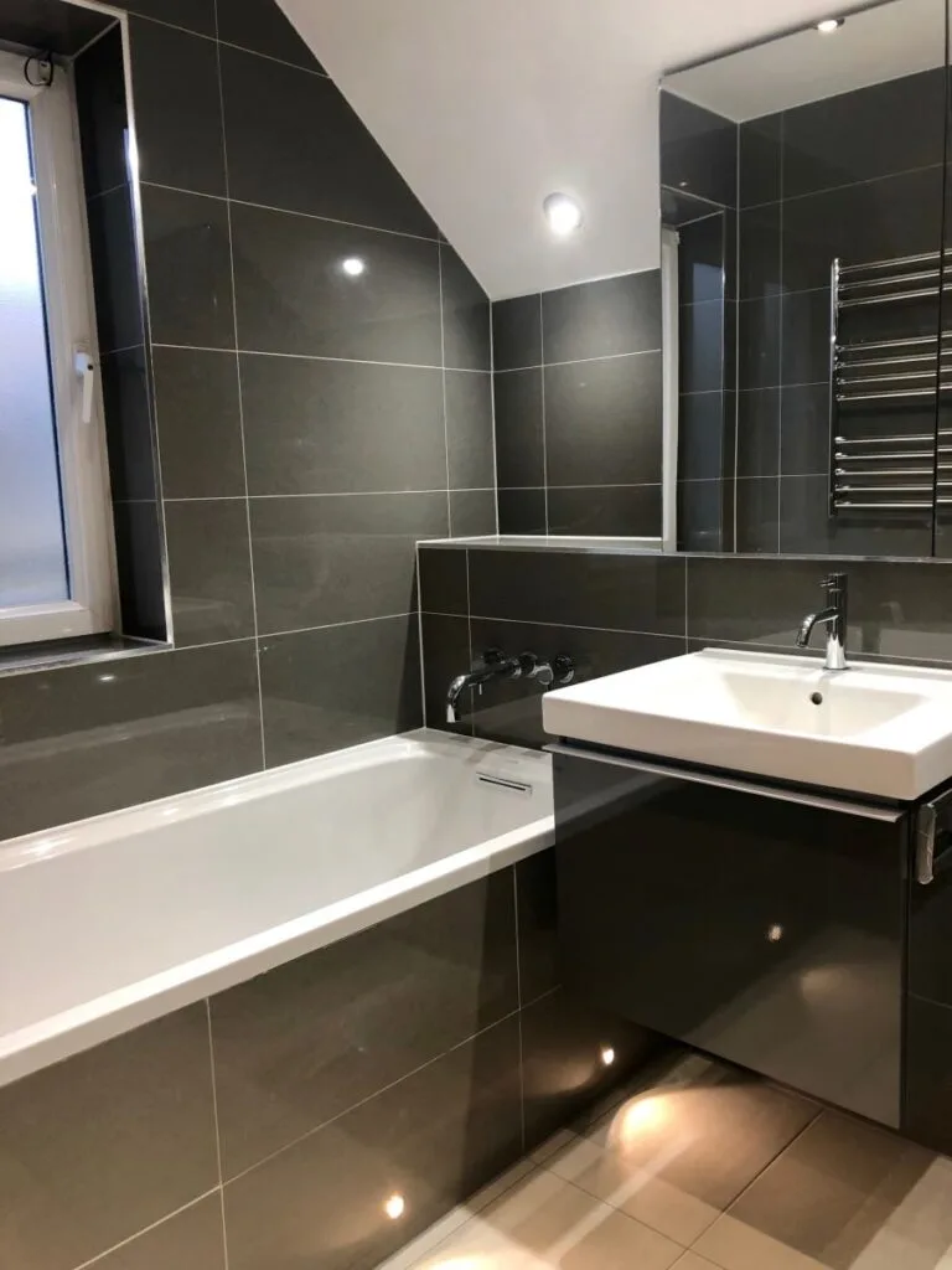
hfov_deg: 49.7
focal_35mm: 28
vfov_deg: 63.4
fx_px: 1027
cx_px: 476
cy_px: 635
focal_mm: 3.99
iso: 40
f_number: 1.8
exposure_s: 1/25
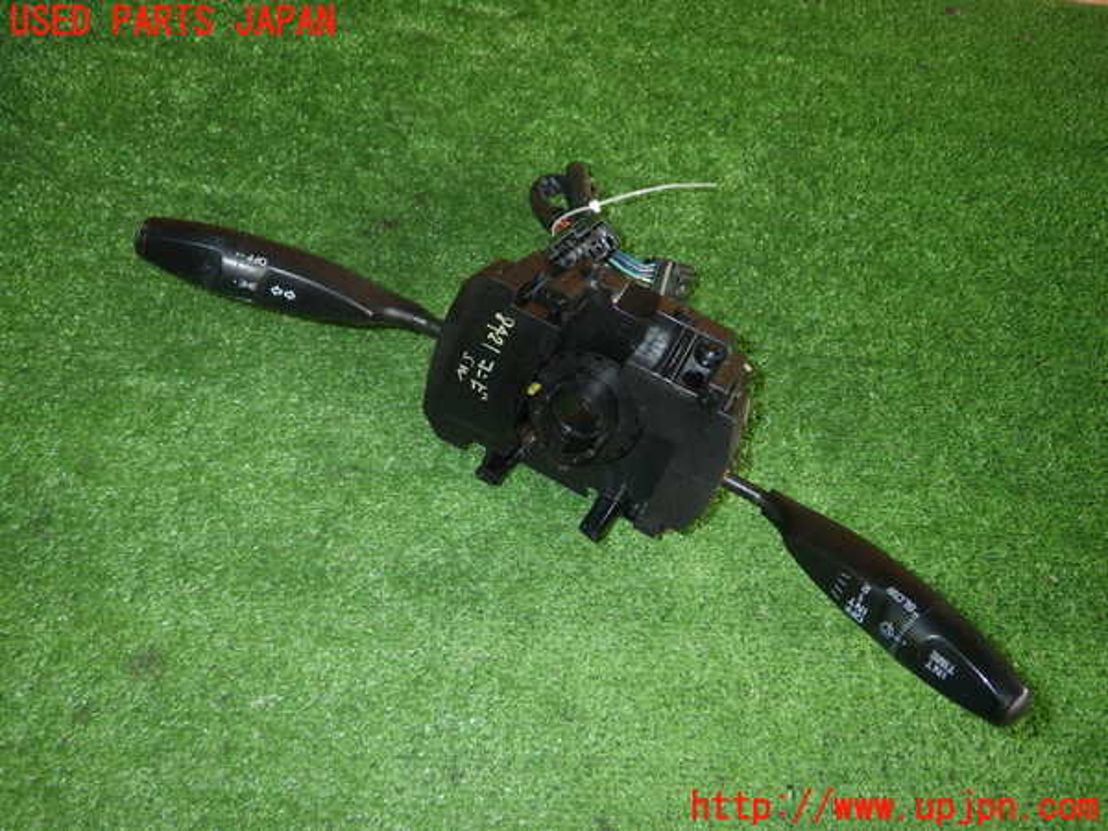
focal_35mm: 31
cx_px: 554
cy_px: 416
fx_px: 992
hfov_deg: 58.4
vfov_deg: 45.4
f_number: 2.3
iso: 500
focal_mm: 5.5
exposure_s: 1/30
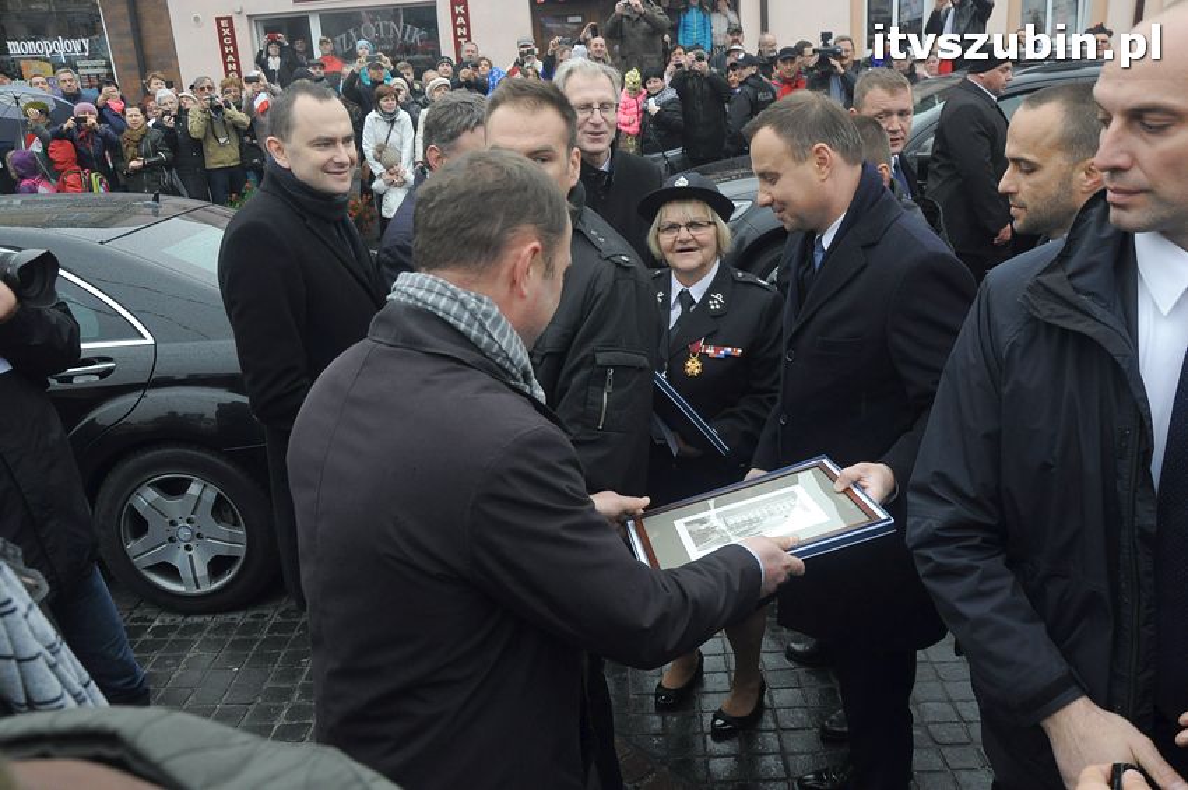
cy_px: 395
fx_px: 1038
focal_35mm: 32
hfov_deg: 59.5
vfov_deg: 41.6
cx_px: 594
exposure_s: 1/250
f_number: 8
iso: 800
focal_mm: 21
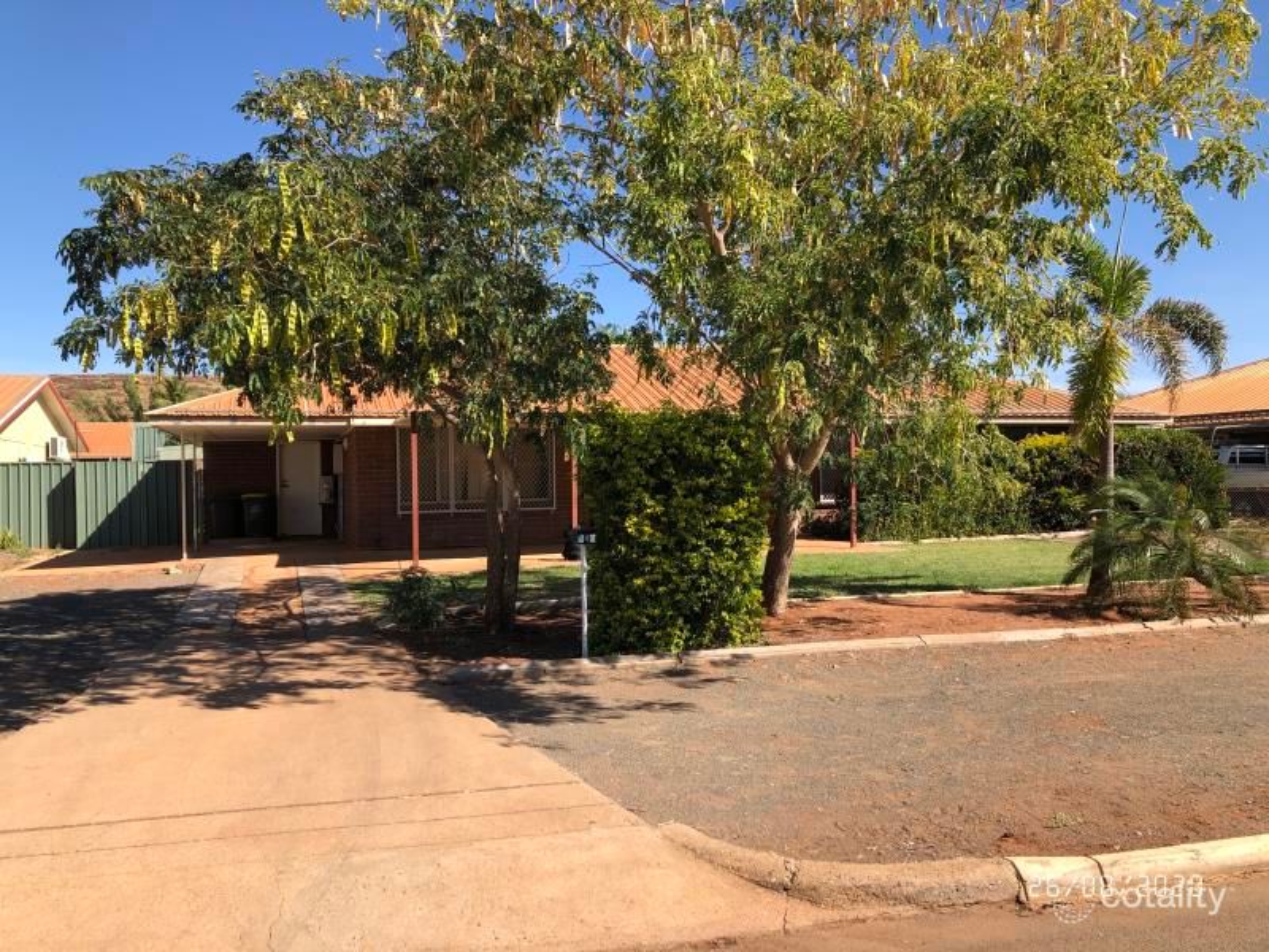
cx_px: 634
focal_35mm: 28
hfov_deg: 63.4
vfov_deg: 49.7
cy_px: 476
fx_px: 1026
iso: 20
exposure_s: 1/1091
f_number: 1.8
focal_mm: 3.99
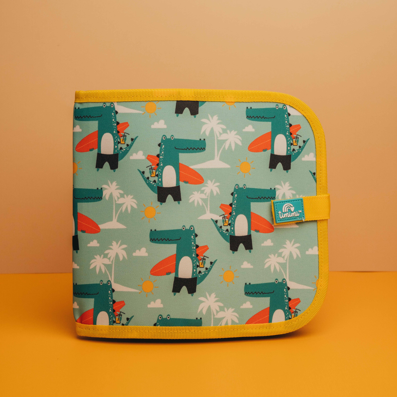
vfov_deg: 26.7
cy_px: 128
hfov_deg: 26.9
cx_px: 198
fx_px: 830
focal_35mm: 64
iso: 1250
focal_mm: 50
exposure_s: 1/320
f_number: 8
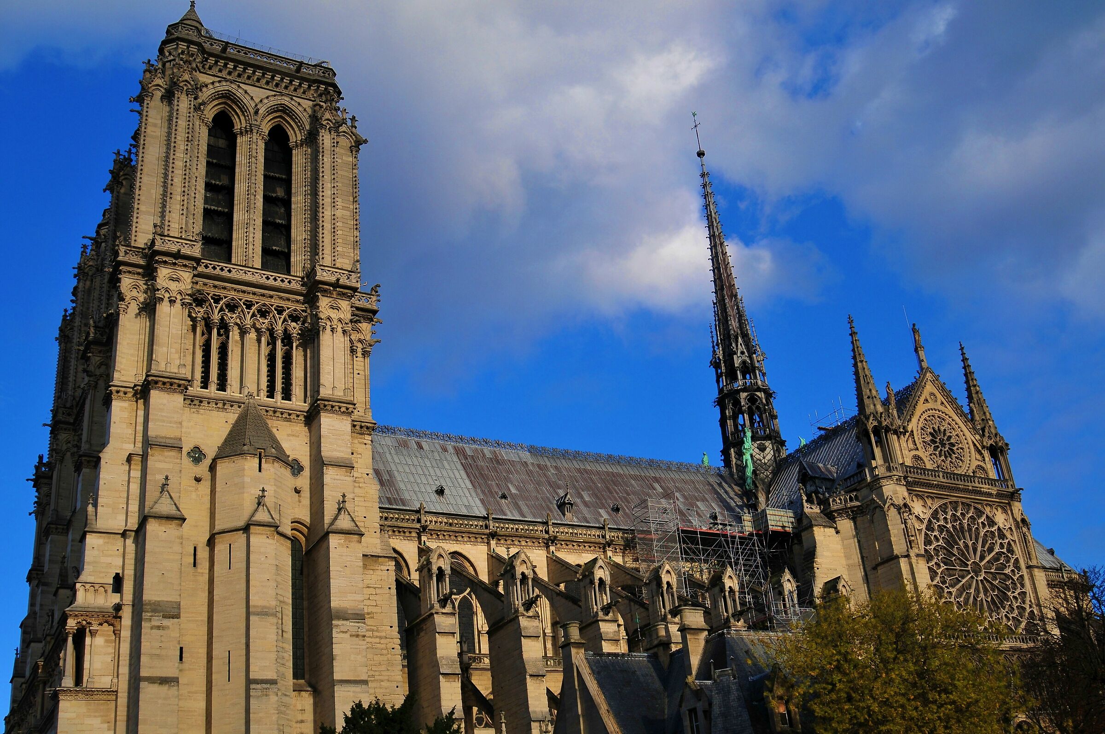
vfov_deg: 36.8
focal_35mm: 36
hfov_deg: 53.2
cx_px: 552
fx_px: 1104
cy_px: 367
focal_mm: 24
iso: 200
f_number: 5
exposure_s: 1/1250
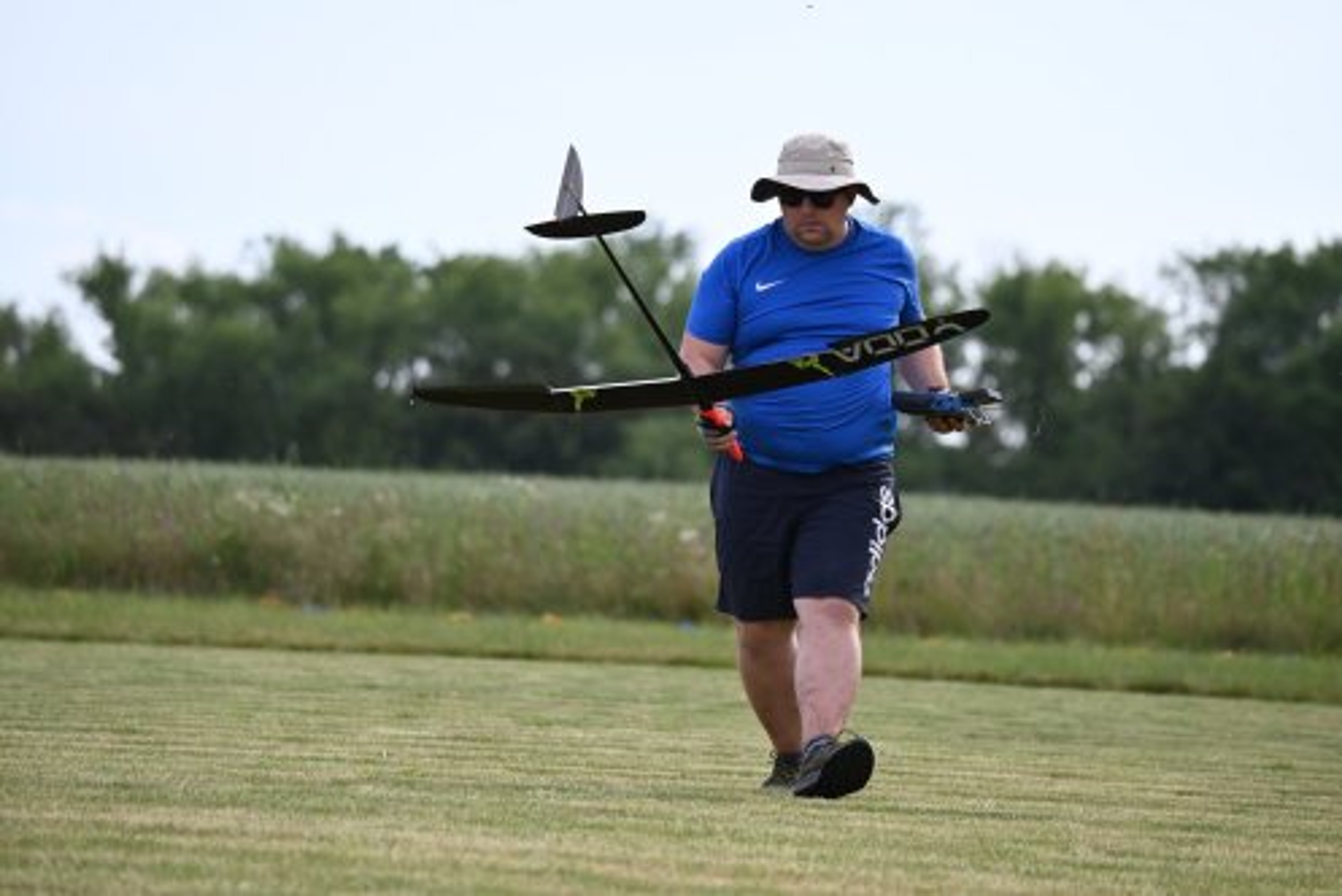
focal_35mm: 240
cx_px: 671
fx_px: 8952
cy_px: 448
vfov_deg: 5.7
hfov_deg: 8.6
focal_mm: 240
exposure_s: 1/1600
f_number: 6
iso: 640
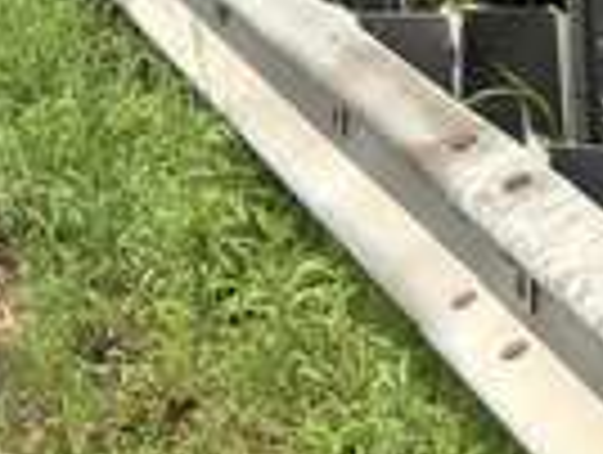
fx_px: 2914
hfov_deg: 10.0
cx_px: -963
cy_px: -530
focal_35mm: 167
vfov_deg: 8.4
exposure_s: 1/2703
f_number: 1.8
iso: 20
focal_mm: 4
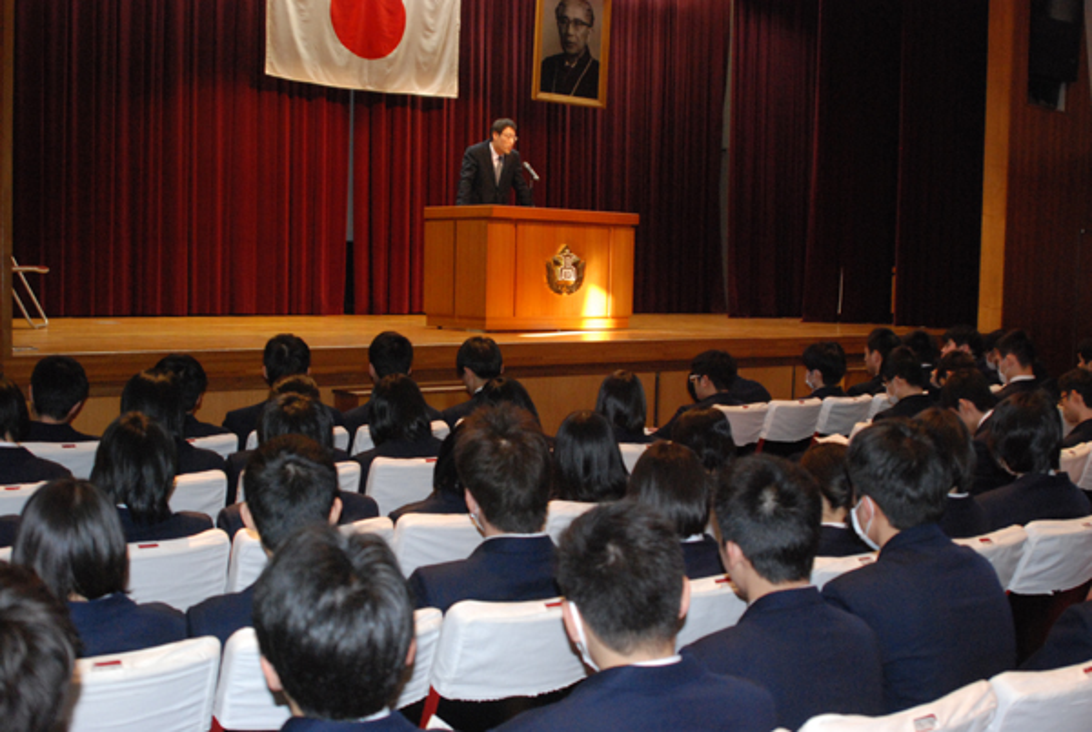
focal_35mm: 42
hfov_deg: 46.3
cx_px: 546
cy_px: 366
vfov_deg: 32.0
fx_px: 1276
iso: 1600
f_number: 3.5
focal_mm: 28
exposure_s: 1/100
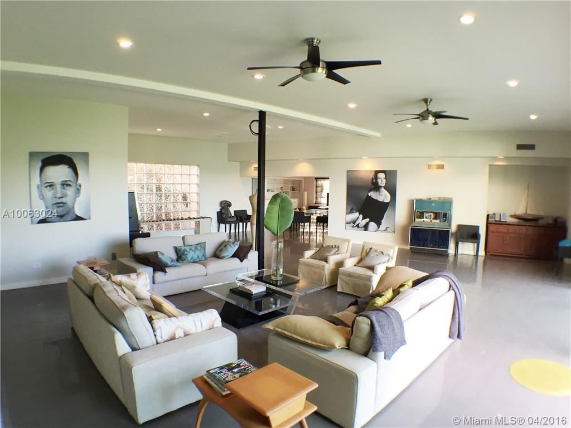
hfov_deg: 61.7
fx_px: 478
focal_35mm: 29
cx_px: 286
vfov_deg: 48.2
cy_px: 214
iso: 40
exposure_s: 1/40
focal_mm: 4.15
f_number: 2.2
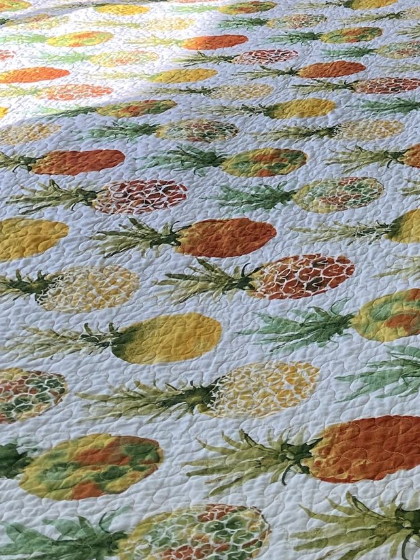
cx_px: 557
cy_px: -153
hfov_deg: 19.3
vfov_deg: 24.5
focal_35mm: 70
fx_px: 1132
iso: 32
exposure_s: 1/183
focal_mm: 4.25
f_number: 1.8
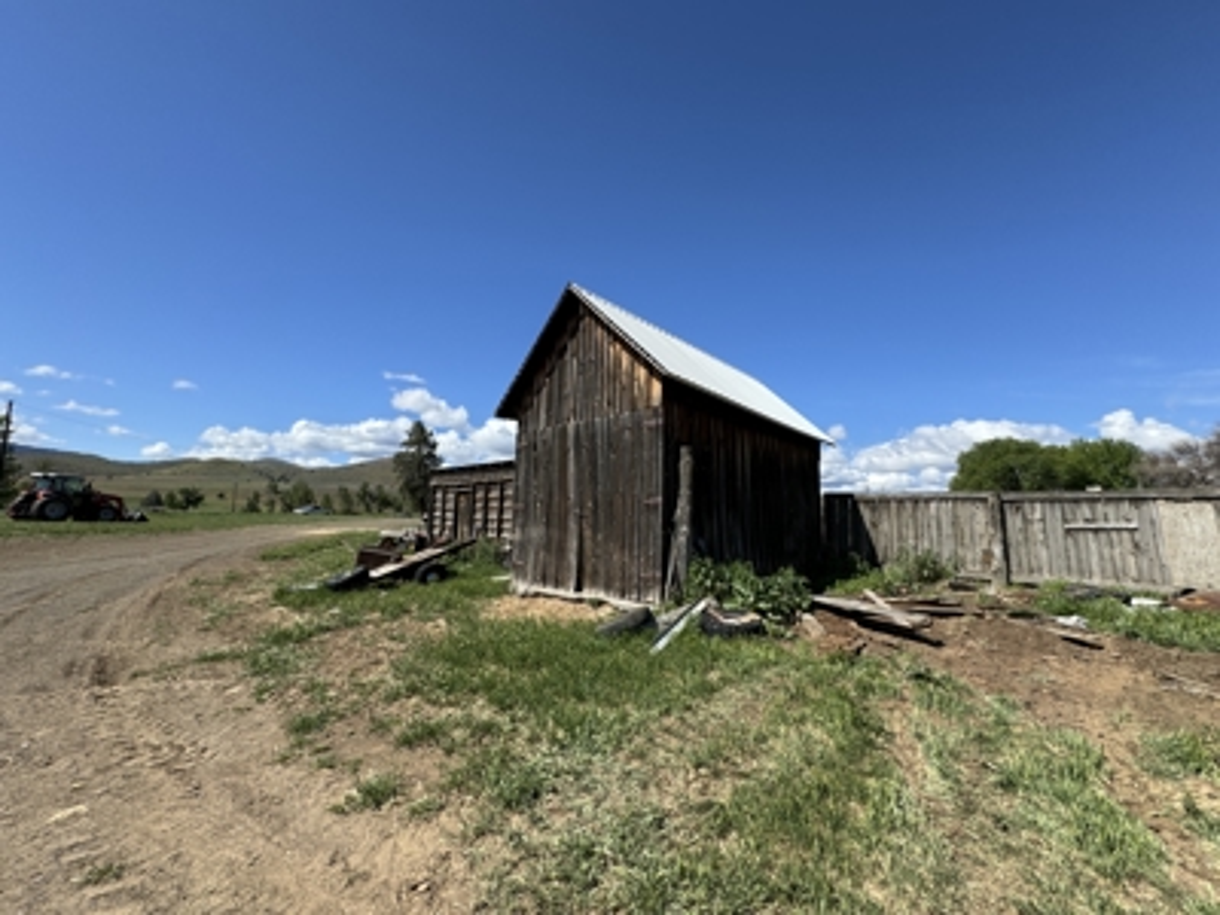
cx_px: 610
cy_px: 458
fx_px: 493
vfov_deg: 85.7
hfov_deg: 102.1
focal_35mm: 14
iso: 50
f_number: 2.2
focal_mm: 2.22
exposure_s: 1/1672
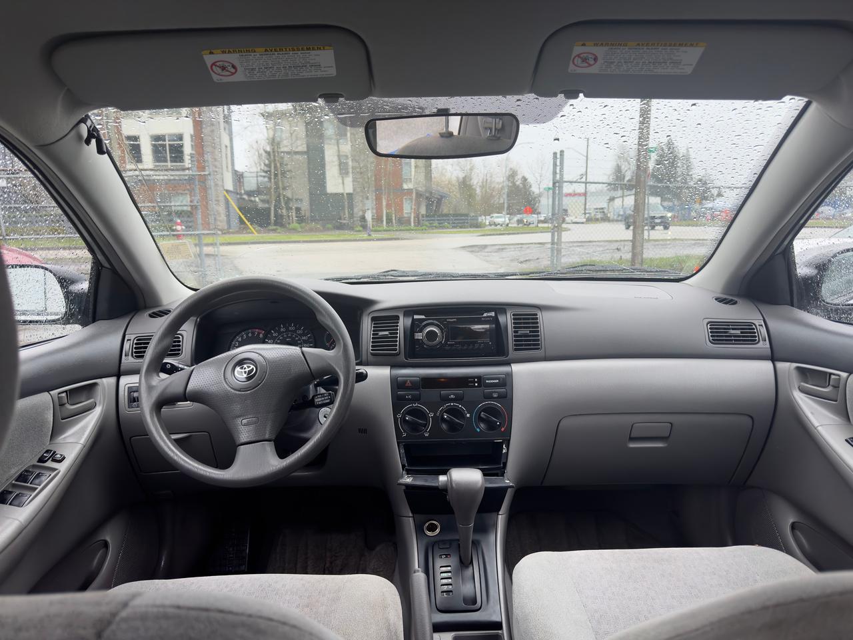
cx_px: 426
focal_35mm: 24
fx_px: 591
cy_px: 320
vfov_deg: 56.8
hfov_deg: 71.6
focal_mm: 6.76
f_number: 1.78
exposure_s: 1/387
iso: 100
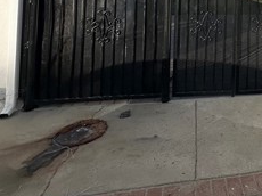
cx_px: 253
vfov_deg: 31.5
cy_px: -32
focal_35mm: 39
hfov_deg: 42.4
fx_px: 295
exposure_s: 1/2451
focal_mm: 2.22
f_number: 2.2
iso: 50
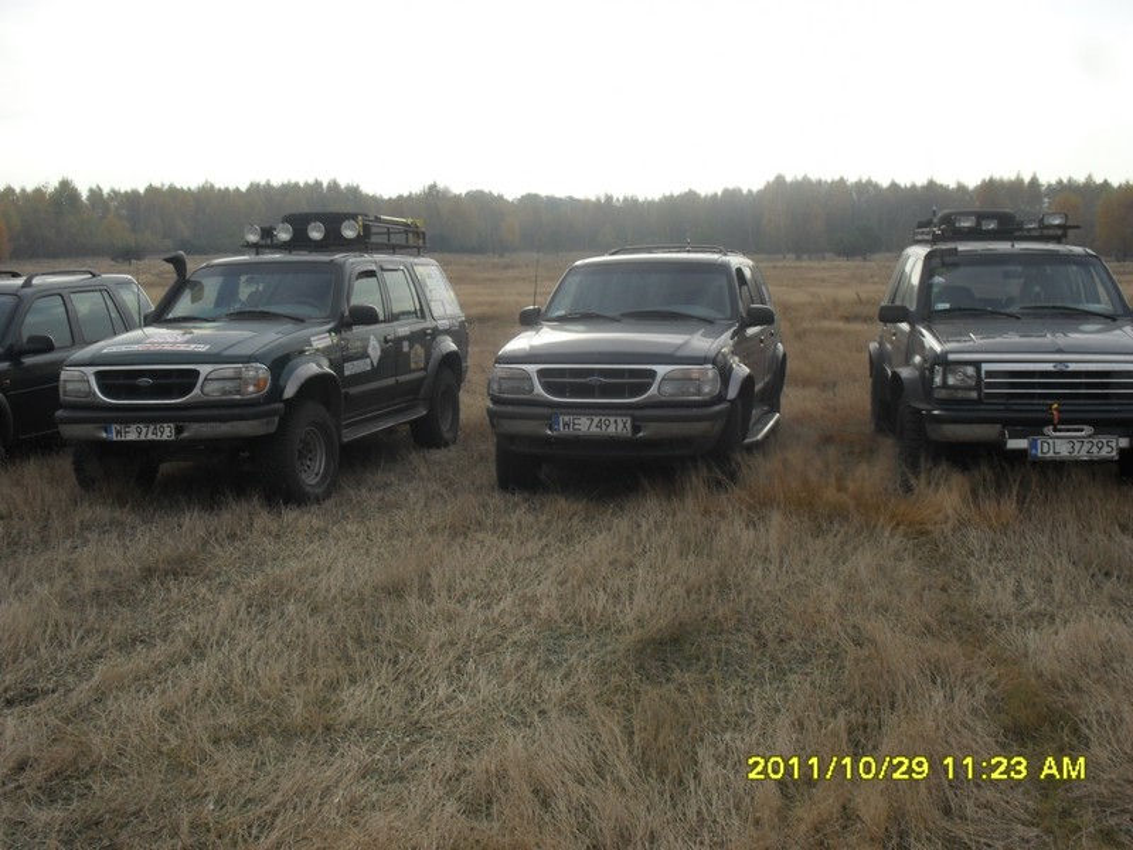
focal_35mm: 35
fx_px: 1146
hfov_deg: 52.6
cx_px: 566
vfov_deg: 40.7
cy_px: 425
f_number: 8.4
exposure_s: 1/125
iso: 100
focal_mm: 6.3
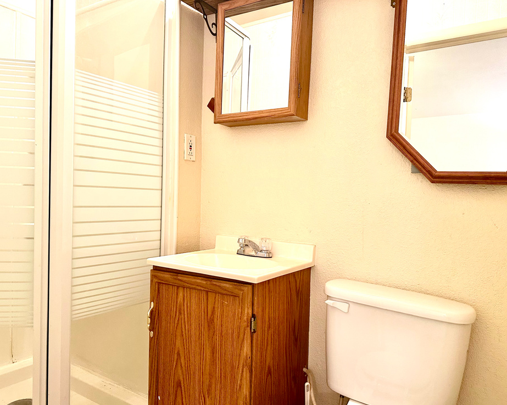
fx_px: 390
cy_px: 210
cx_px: 250
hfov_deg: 66.0
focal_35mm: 26
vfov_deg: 54.9
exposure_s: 1/60
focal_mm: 6.86
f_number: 1.78
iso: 320
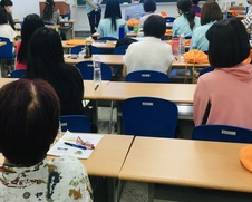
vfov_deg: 30.2
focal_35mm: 50
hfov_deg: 37.0
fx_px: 373
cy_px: 123
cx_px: 87
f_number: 2.2
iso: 40
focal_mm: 4.15
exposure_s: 1/15
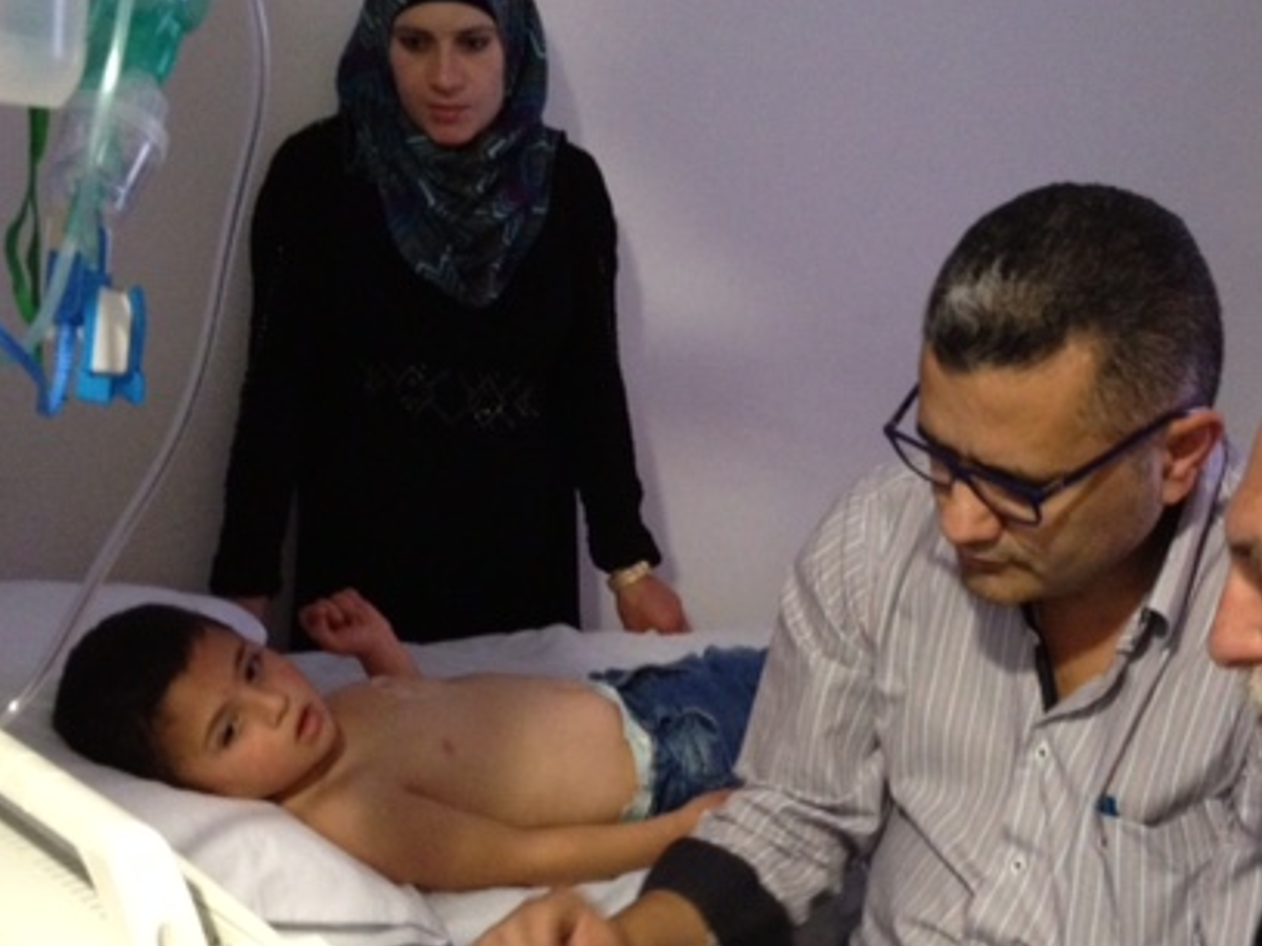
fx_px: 2005
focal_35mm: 55
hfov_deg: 34.8
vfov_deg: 26.3
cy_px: 661
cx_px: 769
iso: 400
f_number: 2.4
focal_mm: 4.28
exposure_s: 1/17
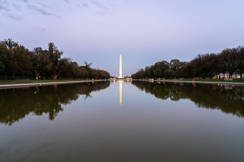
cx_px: 122
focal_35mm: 24
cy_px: 81
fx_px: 163
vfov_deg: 53.1
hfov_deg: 73.7
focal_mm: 24
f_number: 13
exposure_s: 5
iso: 100
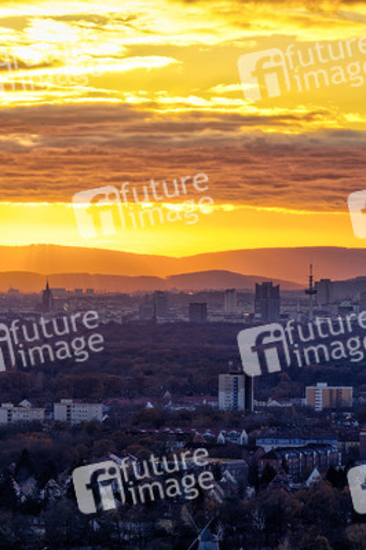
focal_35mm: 168
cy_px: 275
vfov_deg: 12.2
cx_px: 183
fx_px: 2566
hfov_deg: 8.2
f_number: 2.8
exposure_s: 1/40
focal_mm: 40
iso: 100
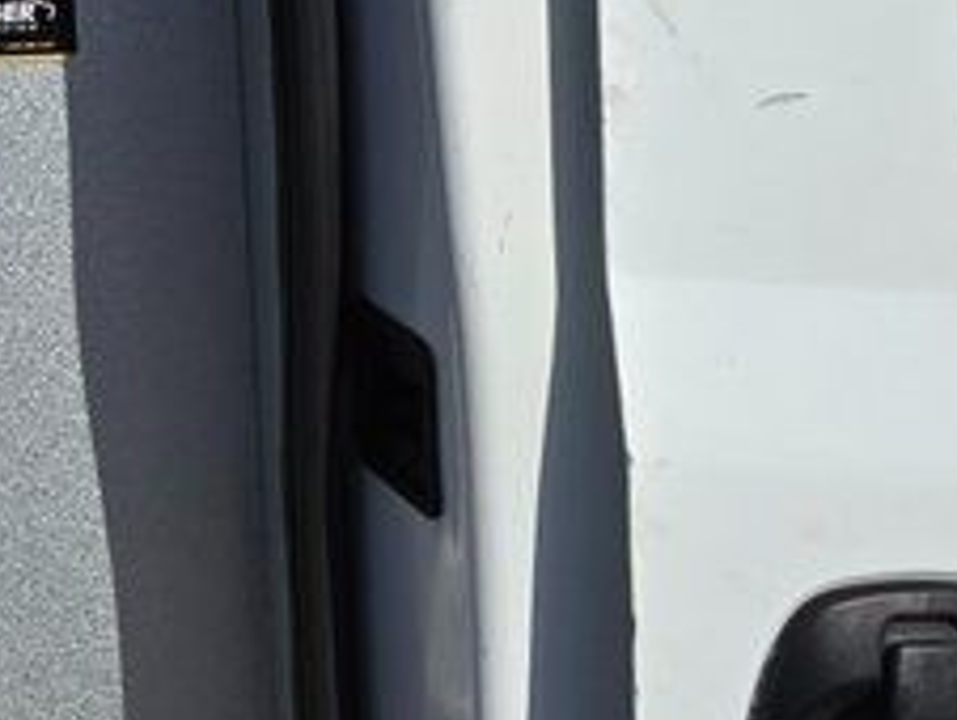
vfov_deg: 13.9
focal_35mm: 104
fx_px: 2878
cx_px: -741
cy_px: -119
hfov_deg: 16.1
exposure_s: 1/7944
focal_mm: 6.3
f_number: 1.7
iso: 50
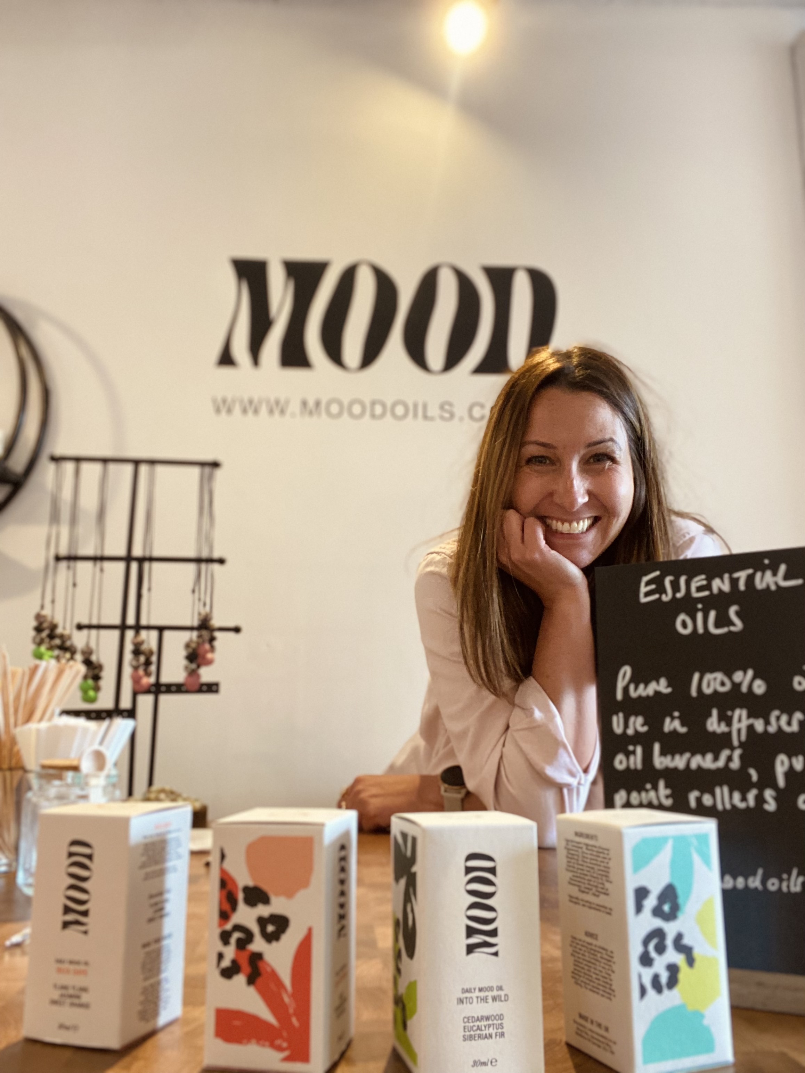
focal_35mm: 30
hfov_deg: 46.8
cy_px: 536
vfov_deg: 60.0
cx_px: 402
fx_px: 930
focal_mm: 2.71
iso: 250
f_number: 2.2
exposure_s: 1/33
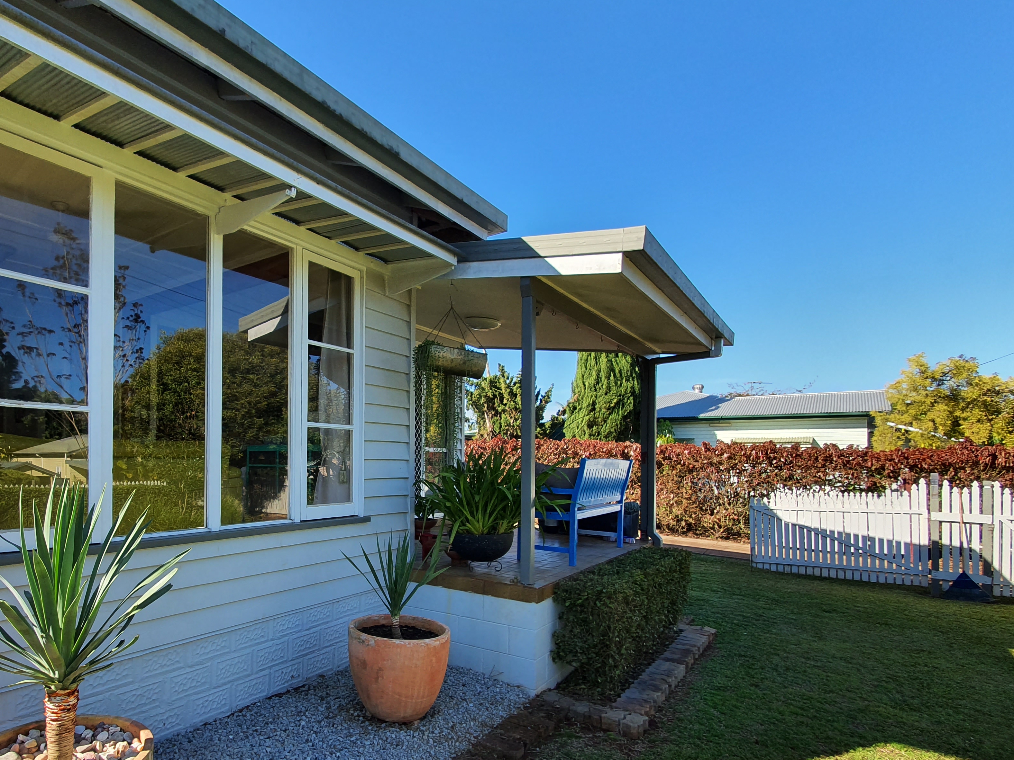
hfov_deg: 82.3
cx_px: 353
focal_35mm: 19
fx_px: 557
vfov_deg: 67.9
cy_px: 464
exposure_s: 1/430
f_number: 2.2
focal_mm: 1.8
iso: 50
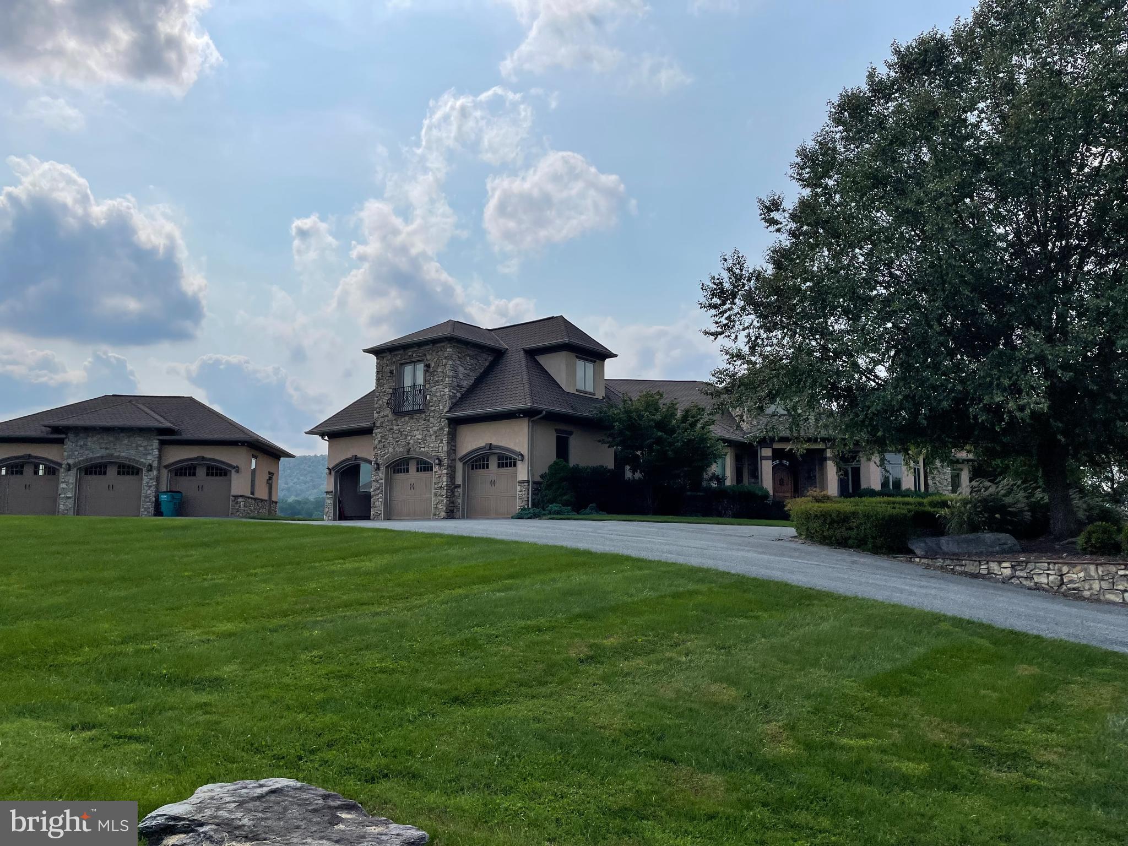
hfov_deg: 67.3
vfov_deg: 53.1
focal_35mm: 26
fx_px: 847
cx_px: 564
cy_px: 423
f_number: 1.6
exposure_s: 1/12048
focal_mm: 5.1
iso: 32
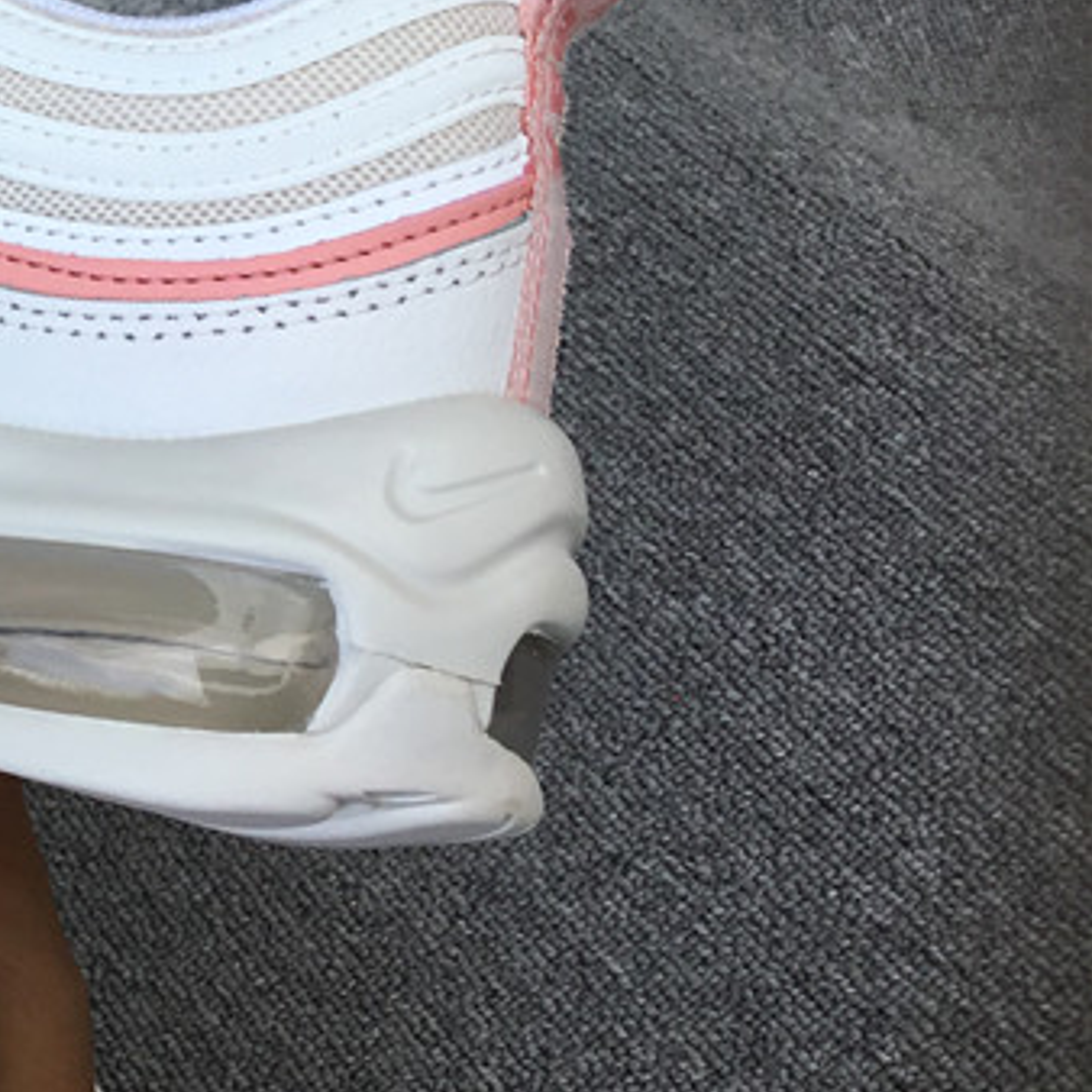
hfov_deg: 21.3
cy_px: 299
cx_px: -359
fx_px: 2605
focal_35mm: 73
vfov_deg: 23.5
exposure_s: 1/256
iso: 25
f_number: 2.4
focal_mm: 3.3
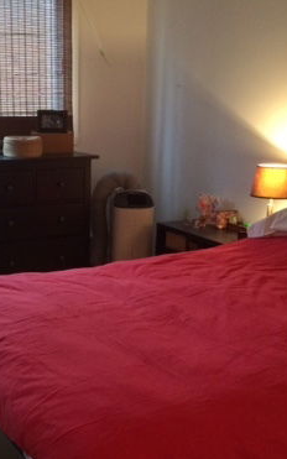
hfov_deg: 24.1
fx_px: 663
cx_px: 67
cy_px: 286
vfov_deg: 38.0
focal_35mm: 53
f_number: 2.2
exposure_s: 1/30
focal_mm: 4.15
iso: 250
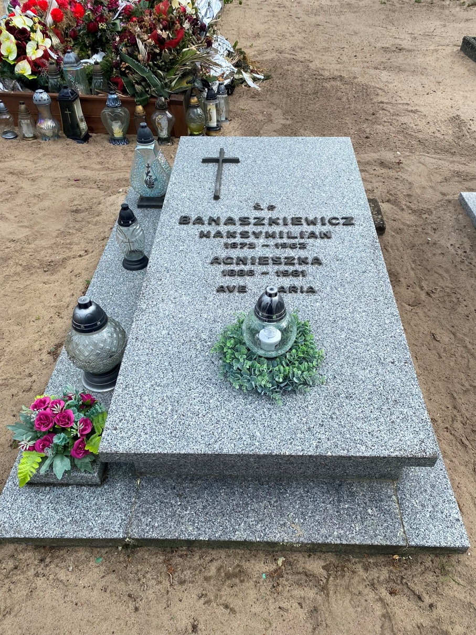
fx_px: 477
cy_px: 318
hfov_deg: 53.0
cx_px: 238
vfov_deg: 67.3
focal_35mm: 26
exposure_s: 1/1103
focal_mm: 4.25
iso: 32
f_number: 1.8
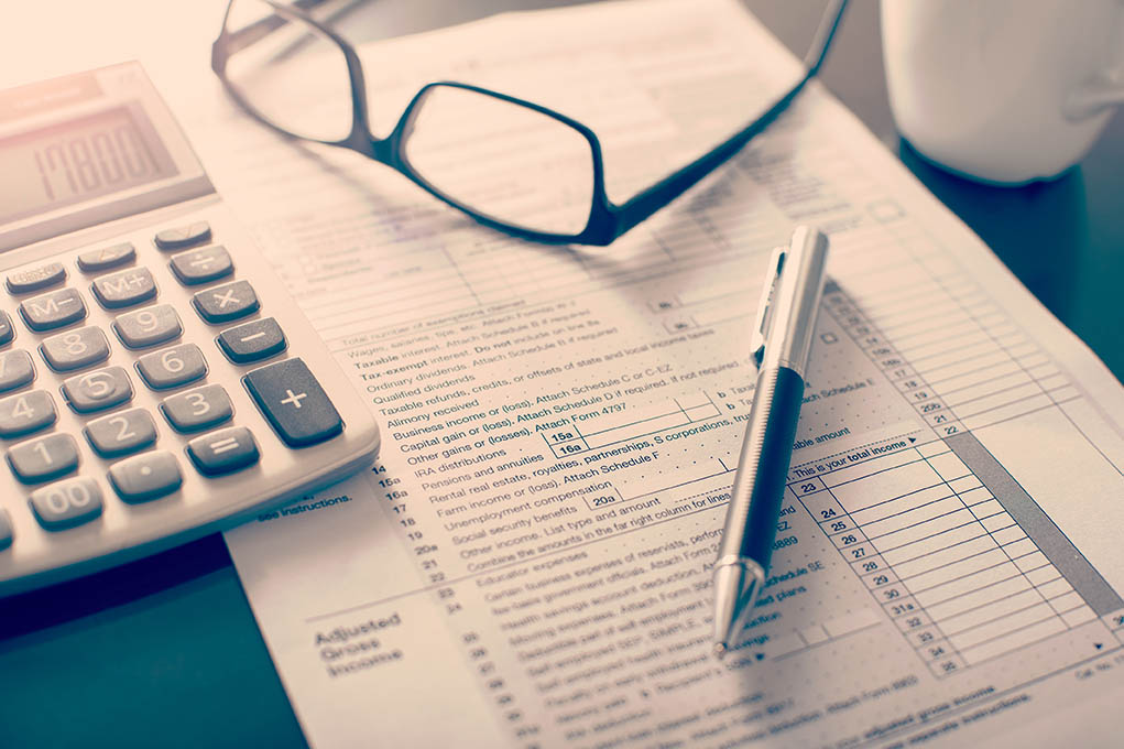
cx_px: 562
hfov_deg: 39.6
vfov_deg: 27.0
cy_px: 374
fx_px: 1561
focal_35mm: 50
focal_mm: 50
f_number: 4
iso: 100
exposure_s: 1/250
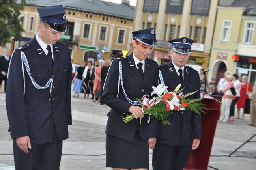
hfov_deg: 20.9
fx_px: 692
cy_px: 85
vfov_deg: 14.0
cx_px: 128
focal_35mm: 98
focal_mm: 65
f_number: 7.1
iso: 200
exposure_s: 1/200
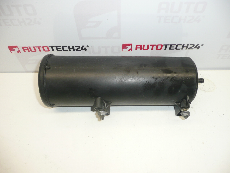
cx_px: 115
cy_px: 86
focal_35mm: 28
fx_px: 186
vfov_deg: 49.7
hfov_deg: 63.4
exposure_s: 1/50
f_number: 3.3
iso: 100
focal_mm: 4.6
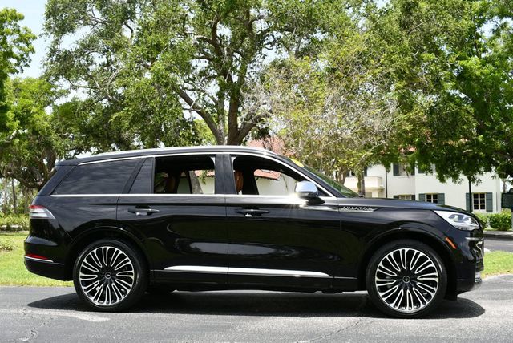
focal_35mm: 44
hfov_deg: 44.5
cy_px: 172
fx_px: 628
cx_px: 256
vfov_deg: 30.6
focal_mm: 22
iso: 180
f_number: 8
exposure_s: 1/250
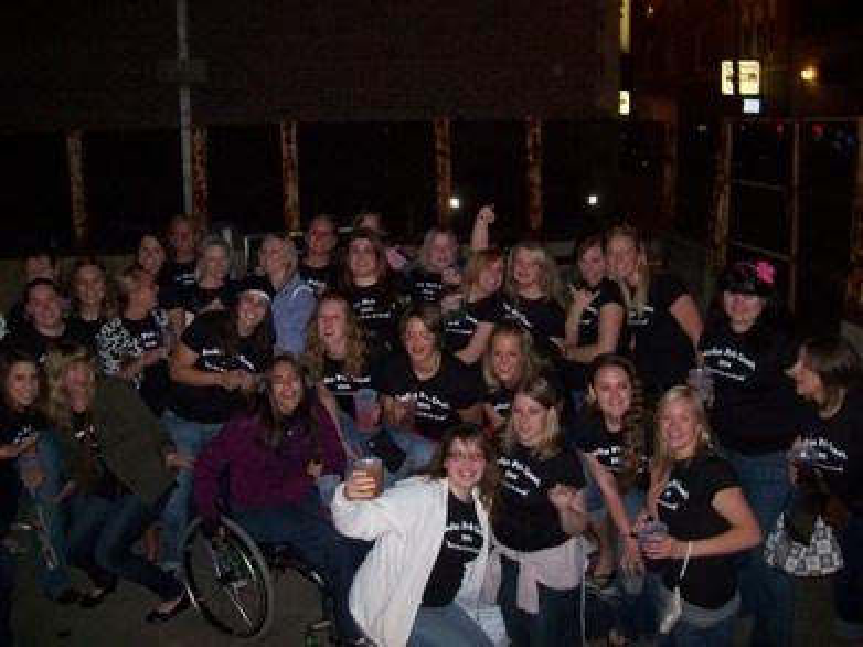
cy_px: 324
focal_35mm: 36
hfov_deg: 51.4
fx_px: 897
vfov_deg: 39.6
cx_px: 432
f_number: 2.7
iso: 200
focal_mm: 6
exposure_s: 1/64
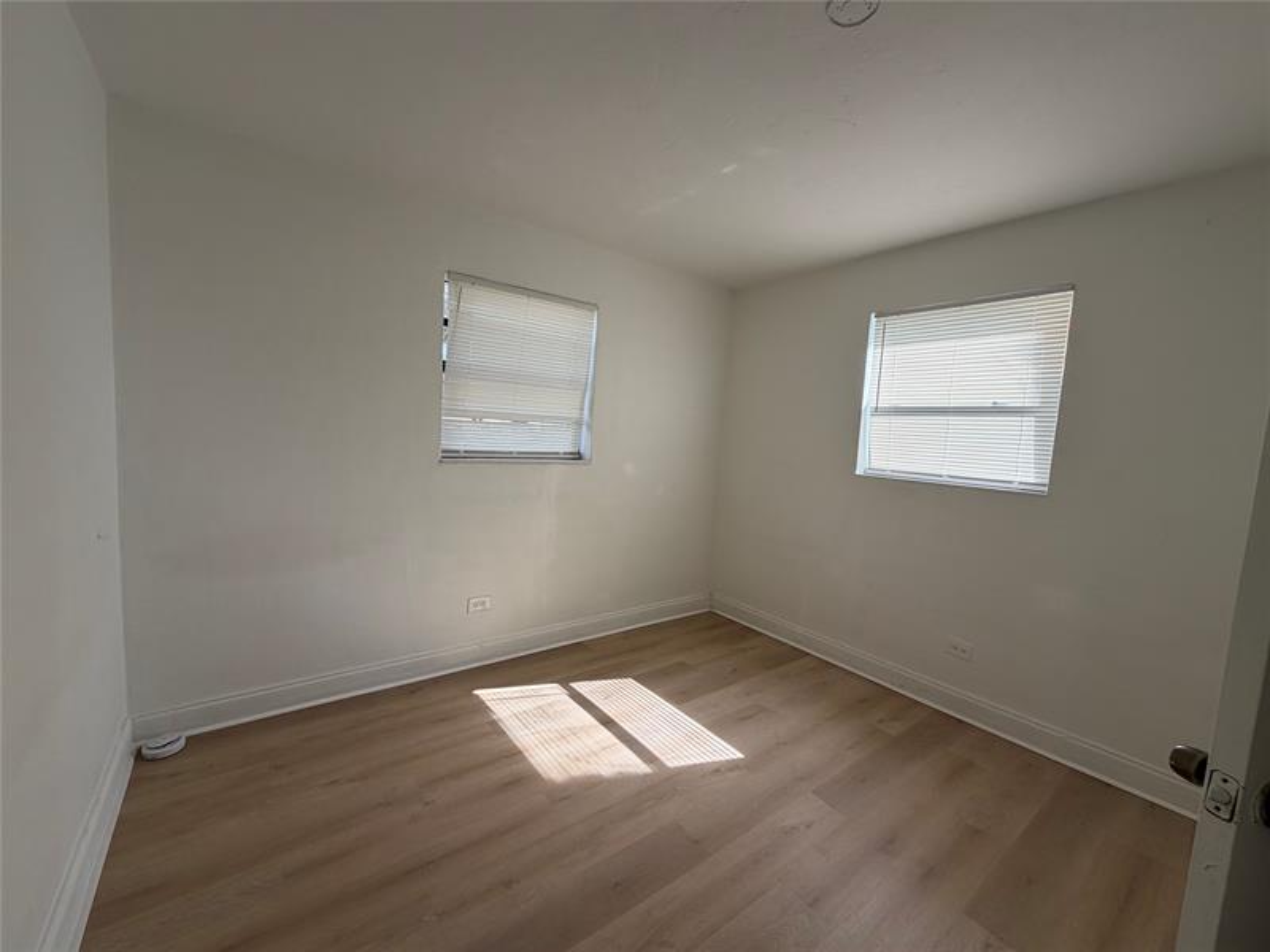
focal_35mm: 14
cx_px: 635
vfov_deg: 85.7
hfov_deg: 102.1
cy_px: 476
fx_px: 514
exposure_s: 1/196
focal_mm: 2.22
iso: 50
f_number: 2.2
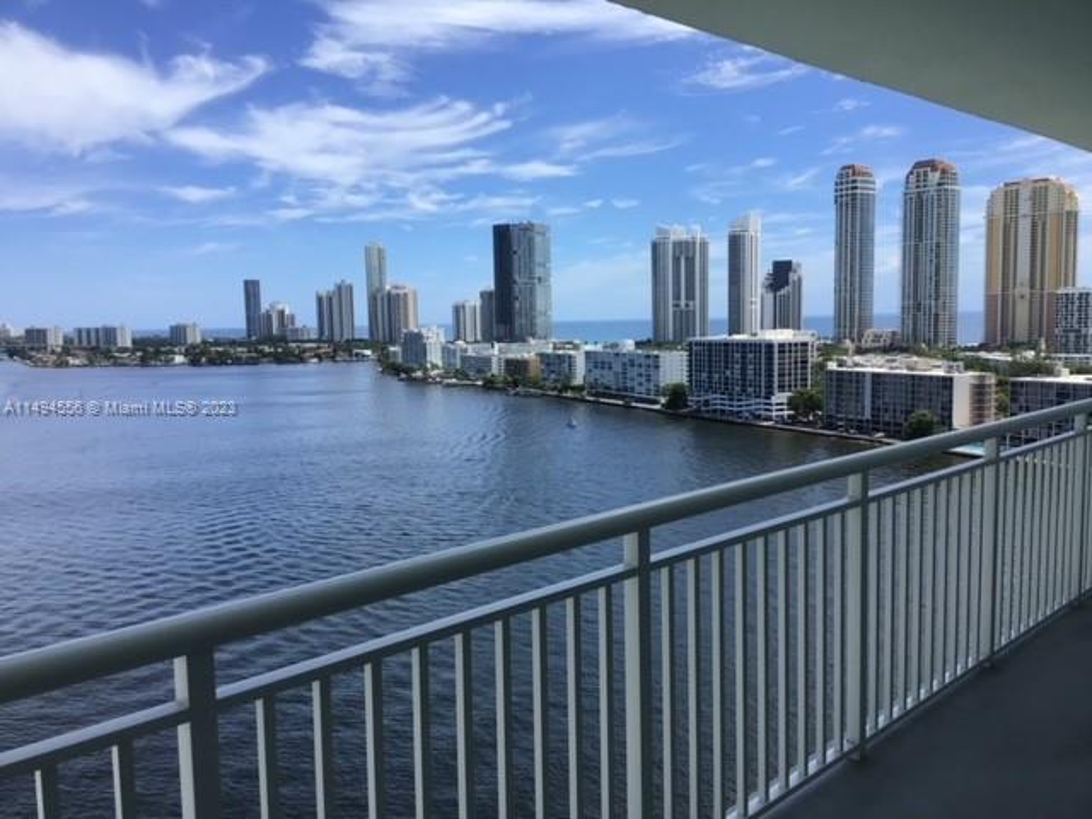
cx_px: 546
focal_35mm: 31
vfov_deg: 45.4
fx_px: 978
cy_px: 410
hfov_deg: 58.4
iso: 25
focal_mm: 3.3
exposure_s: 1/1481
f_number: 2.4
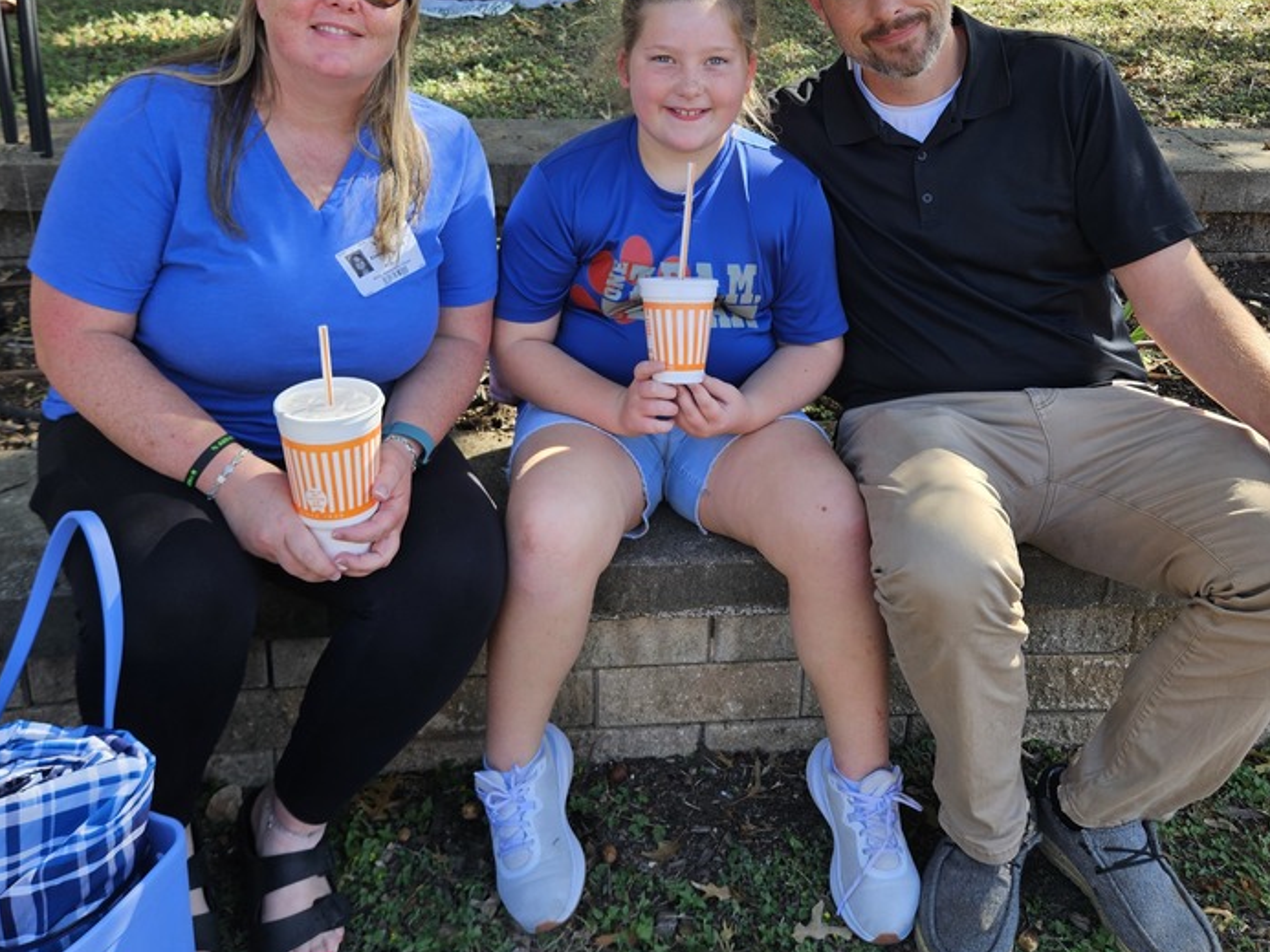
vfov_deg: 40.9
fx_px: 1248
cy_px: 269
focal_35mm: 34
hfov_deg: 53.9
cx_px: 629
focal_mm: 5.4
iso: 25
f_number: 1.8
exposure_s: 1/265
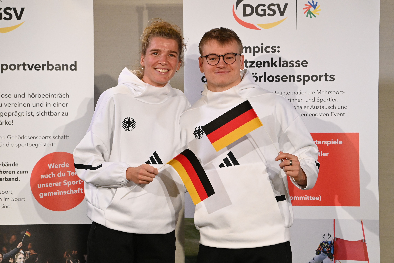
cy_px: 132
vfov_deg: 6.9
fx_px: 2189
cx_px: 197
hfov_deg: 10.3
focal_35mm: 200
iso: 10000
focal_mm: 200
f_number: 6.3
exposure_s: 1/1250
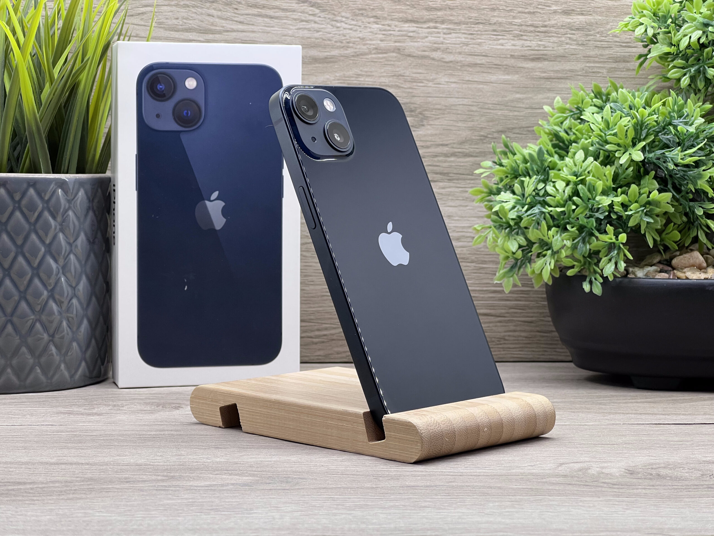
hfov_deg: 25.3
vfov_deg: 19.1
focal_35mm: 77
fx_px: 1588
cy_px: 268
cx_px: 357
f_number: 2.8
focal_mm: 9
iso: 100
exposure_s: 1/100
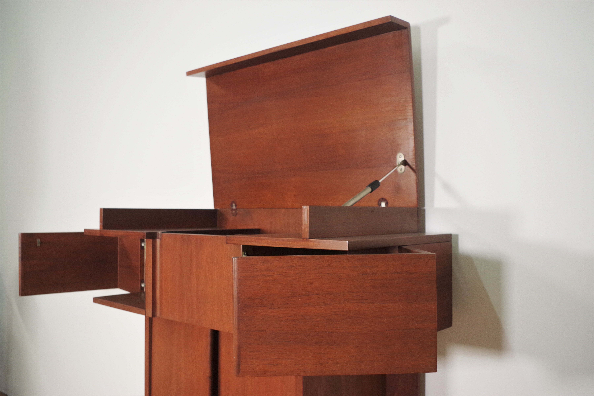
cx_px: 297
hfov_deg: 60.3
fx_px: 511
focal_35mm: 31
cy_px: 198
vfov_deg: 42.3
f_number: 4
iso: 800
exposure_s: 1/100
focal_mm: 21.25
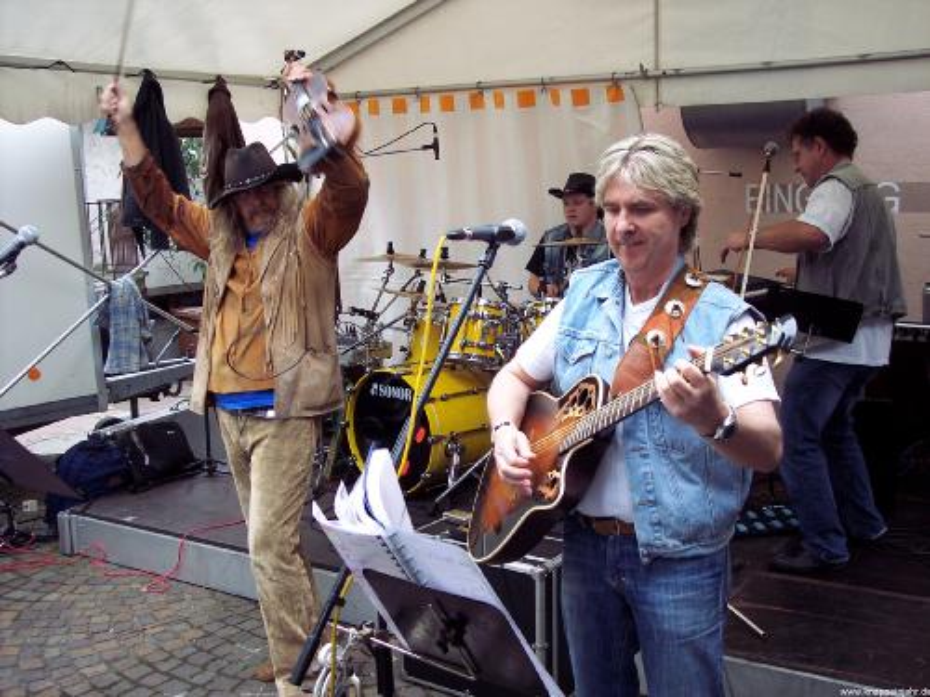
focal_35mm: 39
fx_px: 1048
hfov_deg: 47.9
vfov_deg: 36.8
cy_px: 348
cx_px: 465
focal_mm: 8
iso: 100
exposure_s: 1/60
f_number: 3.4
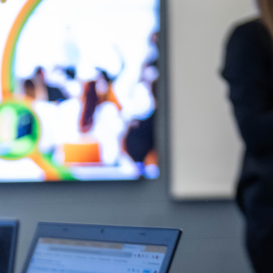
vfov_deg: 10.1
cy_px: 208
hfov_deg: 9.7
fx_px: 1535
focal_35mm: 172
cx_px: -211
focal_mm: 55
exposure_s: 1/200
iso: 3200
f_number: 2.8
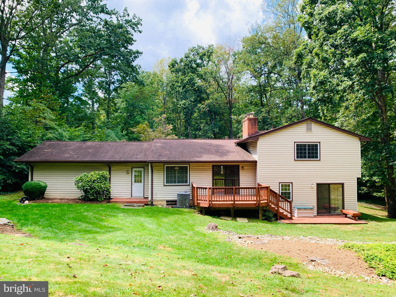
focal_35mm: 26
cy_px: 148
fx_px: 297
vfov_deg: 53.1
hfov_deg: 67.3
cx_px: 198
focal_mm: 4.25
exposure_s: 1/435
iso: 25
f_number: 1.8
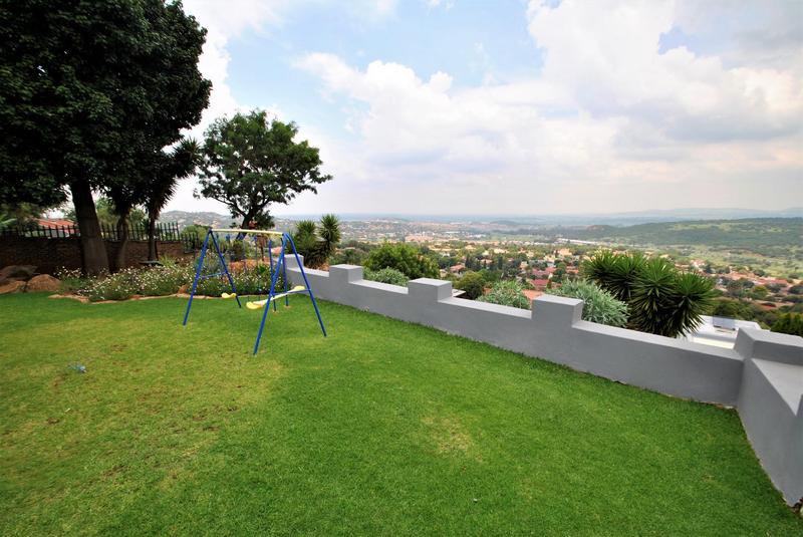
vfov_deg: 77.4
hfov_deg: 100.3
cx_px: 402
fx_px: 335
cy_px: 268
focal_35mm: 15
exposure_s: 1/200
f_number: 7.1
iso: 100
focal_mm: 10
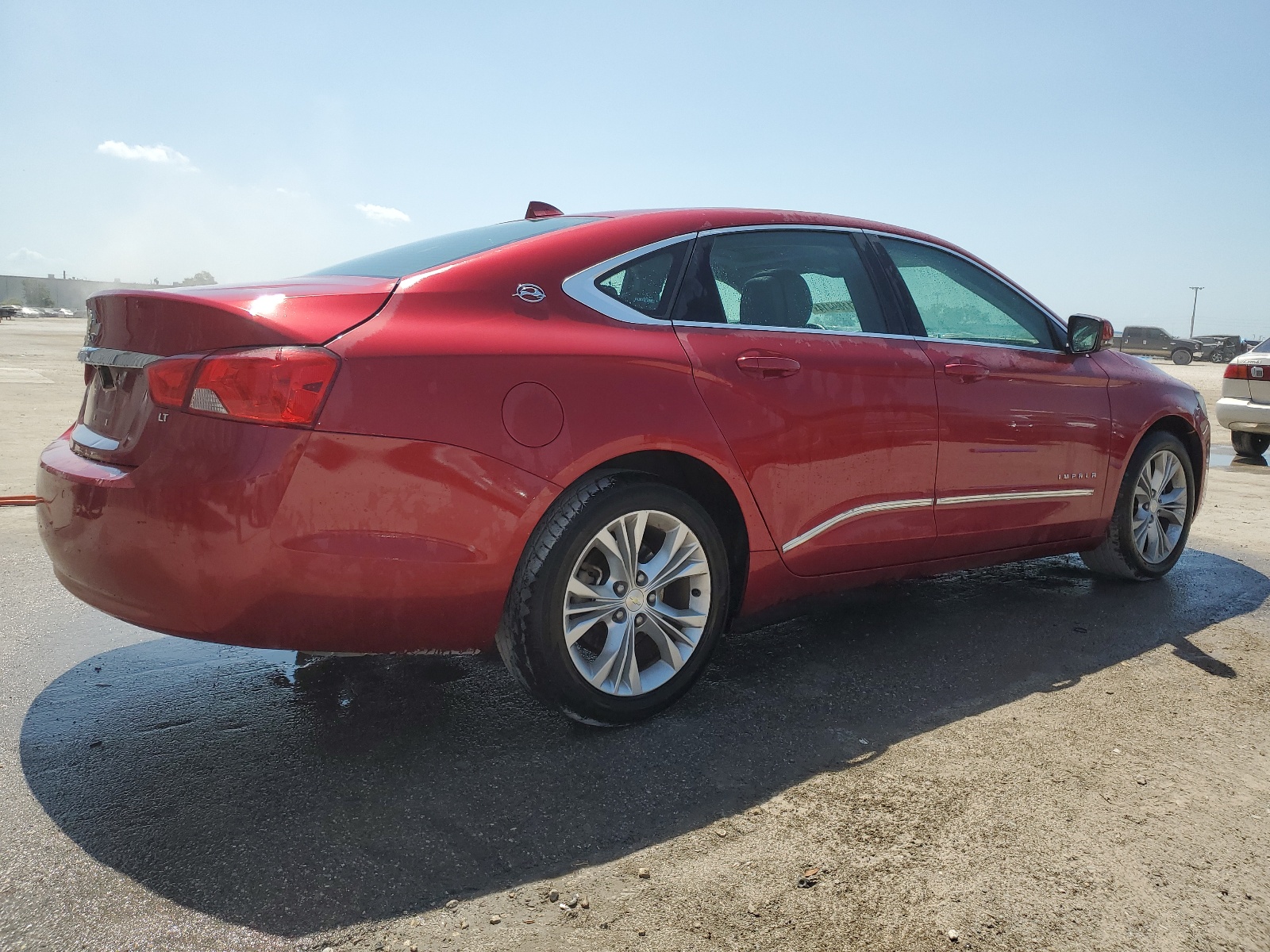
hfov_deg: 67.3
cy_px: 476
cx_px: 635
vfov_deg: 53.1
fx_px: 954
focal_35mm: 26
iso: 50
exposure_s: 1/3333
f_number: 1.5
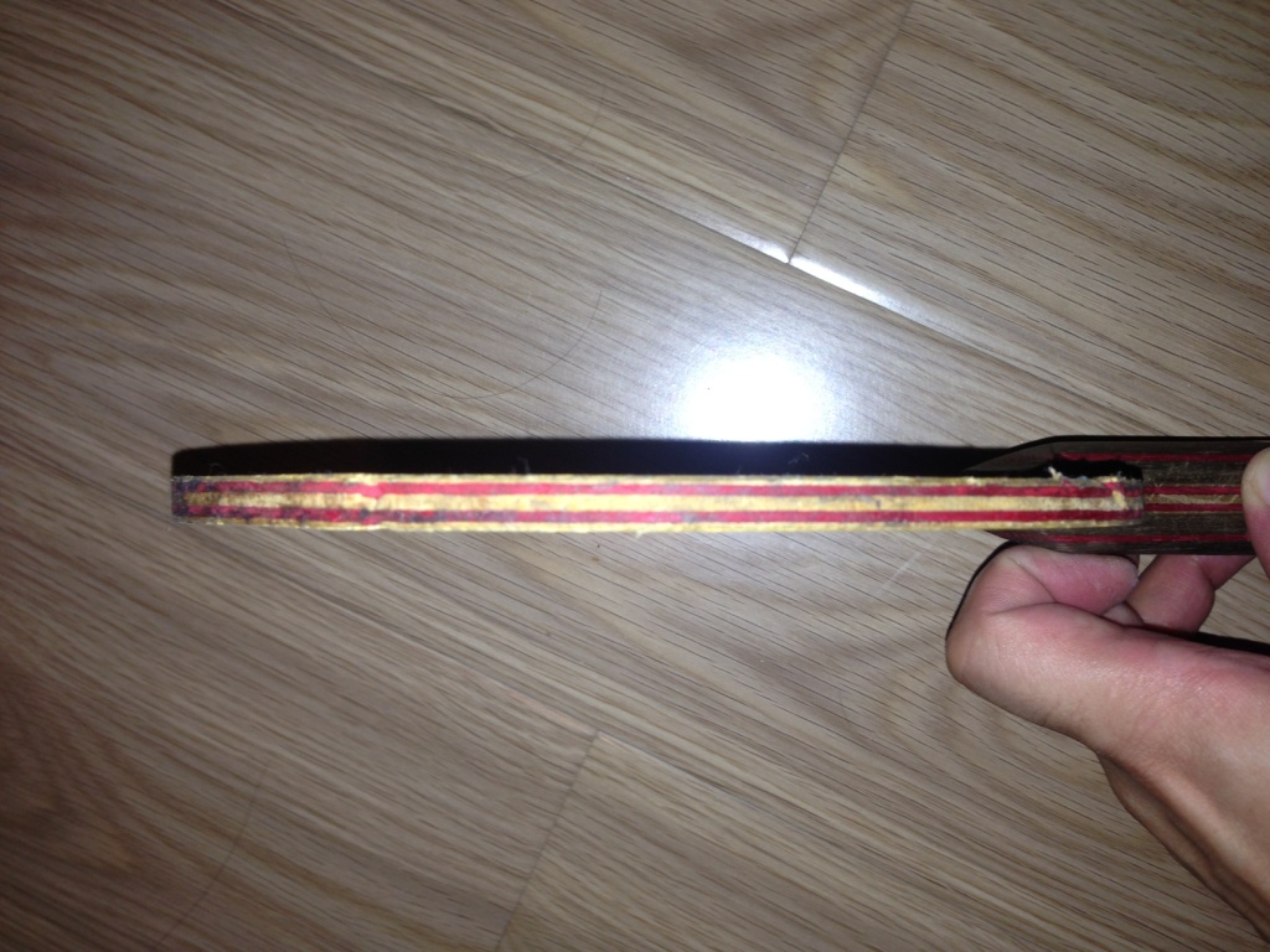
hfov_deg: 55.4
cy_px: 476
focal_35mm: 33
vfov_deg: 42.9
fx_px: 1211
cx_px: 635
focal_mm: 4.13
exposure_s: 1/30
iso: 50
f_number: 2.4
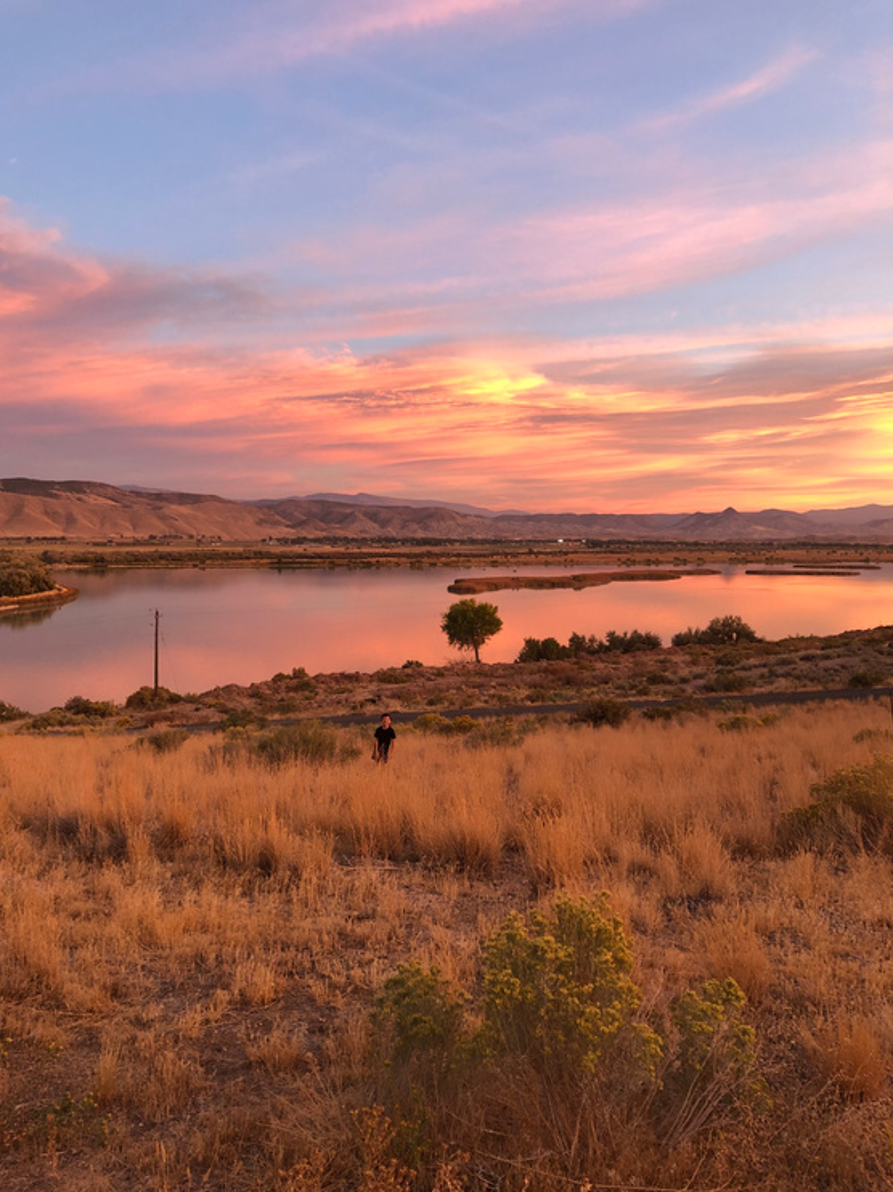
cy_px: 615
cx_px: 432
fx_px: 998
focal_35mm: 29
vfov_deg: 61.7
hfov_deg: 48.2
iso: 40
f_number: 1.8
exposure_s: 1/24
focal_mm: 3.99
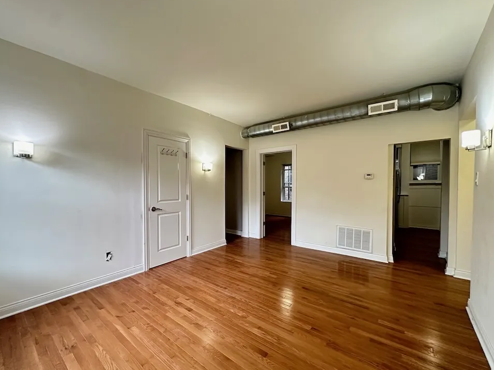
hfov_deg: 98.1
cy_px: 191
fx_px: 214
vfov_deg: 81.7
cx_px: 232
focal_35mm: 15
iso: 320
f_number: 2.2
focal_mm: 2.22
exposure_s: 1/60
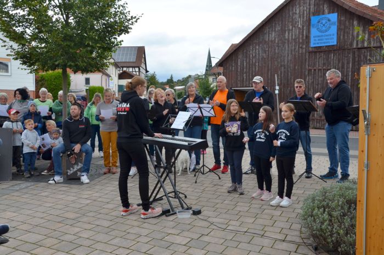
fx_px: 351
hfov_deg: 57.3
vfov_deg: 39.8
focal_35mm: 33
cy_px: 128
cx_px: 192
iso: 200
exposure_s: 1/200
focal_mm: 22
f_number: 7.1
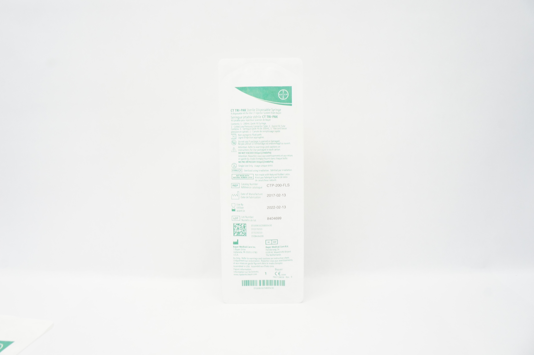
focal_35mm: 27
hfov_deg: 67.4
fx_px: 400
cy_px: 178
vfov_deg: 47.8
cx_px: 267
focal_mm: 18
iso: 800
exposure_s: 1/30
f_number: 9
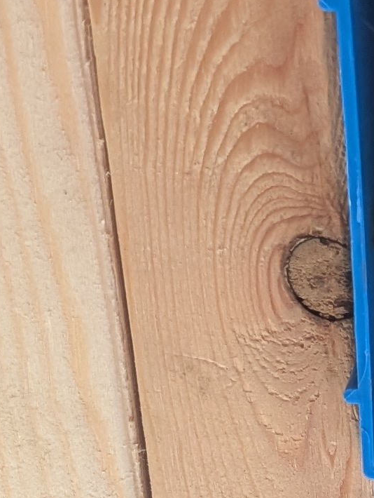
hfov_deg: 10.3
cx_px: 608
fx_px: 1984
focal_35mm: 138
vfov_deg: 14.2
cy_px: 429
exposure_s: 1/282
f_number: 1.68
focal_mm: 6.9
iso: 139
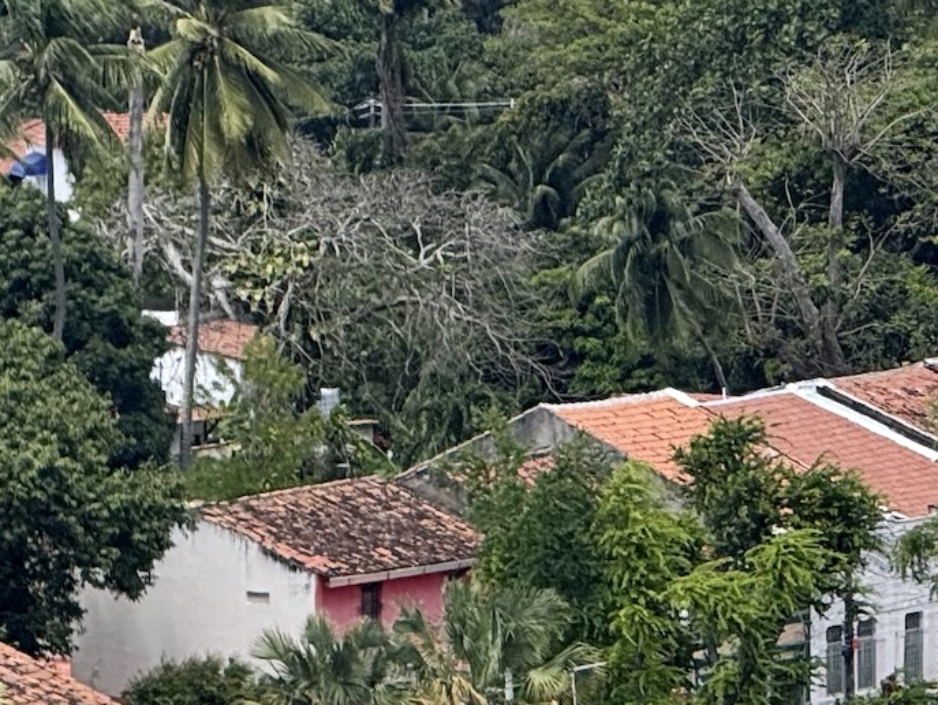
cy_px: 145
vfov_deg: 3.6
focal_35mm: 419
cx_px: 1470
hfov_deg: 4.7
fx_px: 11360
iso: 64
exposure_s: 1/1271
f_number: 2.8
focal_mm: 15.66
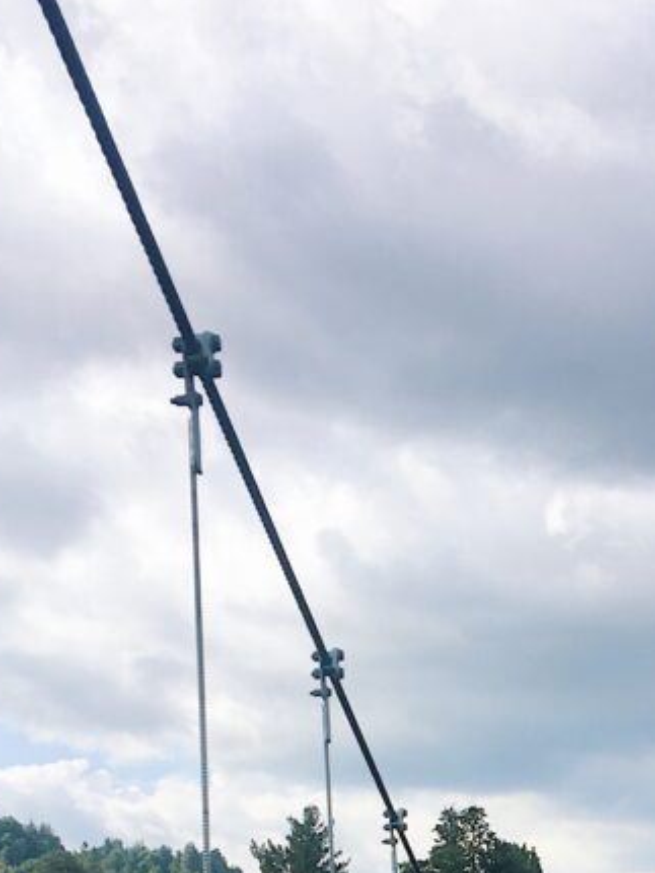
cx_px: 554
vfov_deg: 25.8
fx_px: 1739
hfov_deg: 21.0
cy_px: 991
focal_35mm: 69
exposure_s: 1/1923
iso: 25
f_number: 2.2
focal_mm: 4.15
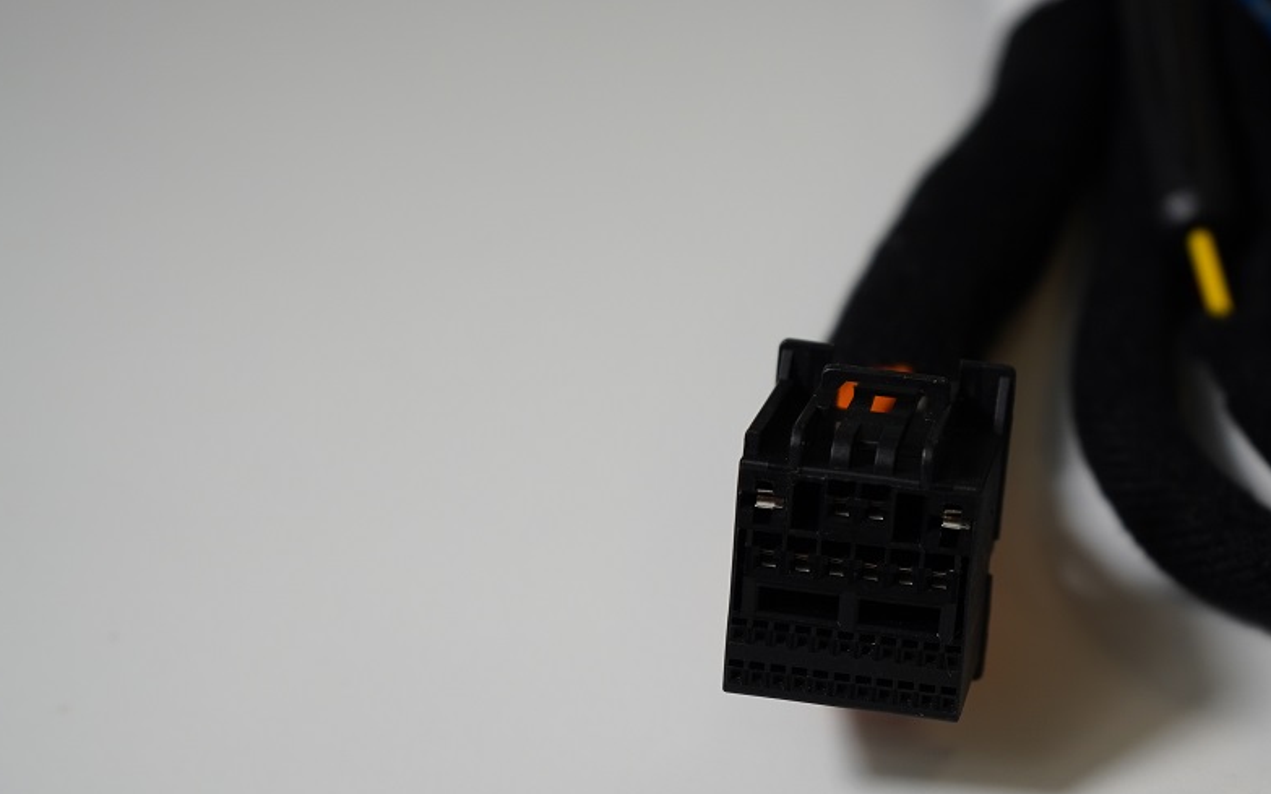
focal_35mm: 75
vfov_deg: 17.3
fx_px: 2597
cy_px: 516
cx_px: 873
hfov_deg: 27.3
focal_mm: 48
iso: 320
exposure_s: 1/160
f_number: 4.5
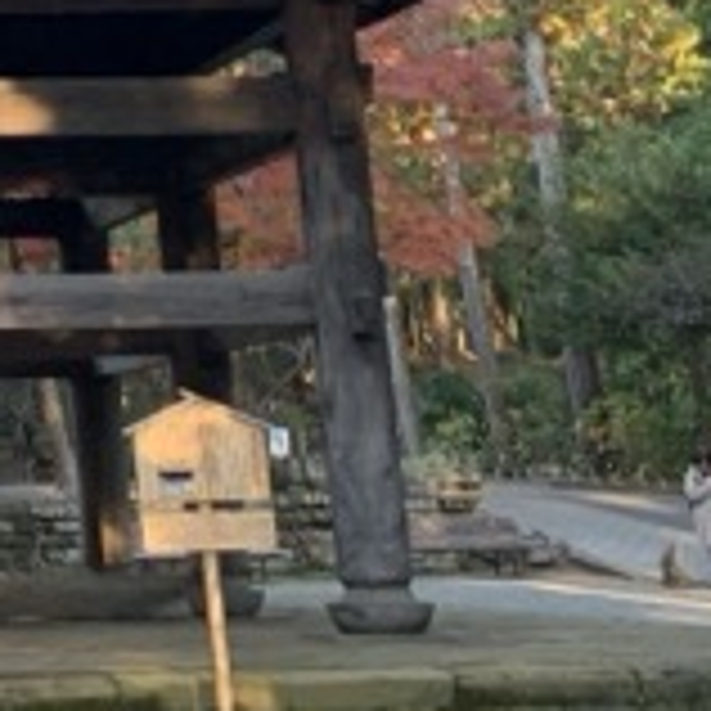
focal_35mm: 116
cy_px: -243
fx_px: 2696
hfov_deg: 13.3
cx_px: -621
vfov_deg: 14.3
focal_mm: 4.25
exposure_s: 1/122
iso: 40
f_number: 1.8
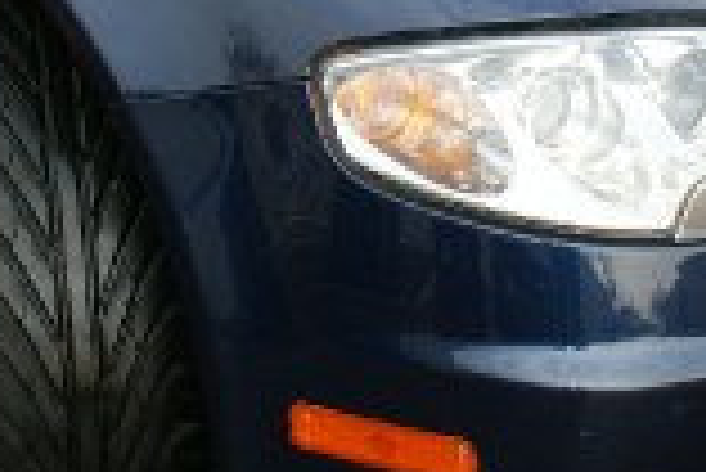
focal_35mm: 134
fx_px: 2630
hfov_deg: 15.3
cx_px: 364
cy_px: -56
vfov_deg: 10.1
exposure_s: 1/80
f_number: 6.3
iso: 100
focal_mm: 22
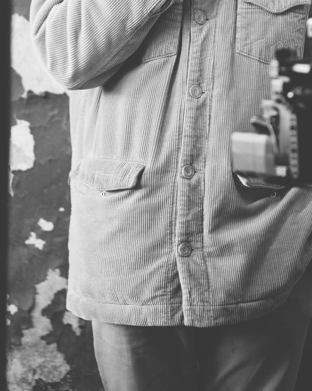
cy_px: -4
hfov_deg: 9.1
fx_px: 1951
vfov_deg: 11.3
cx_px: 166
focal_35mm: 169
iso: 400
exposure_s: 1/100
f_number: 2
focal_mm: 50
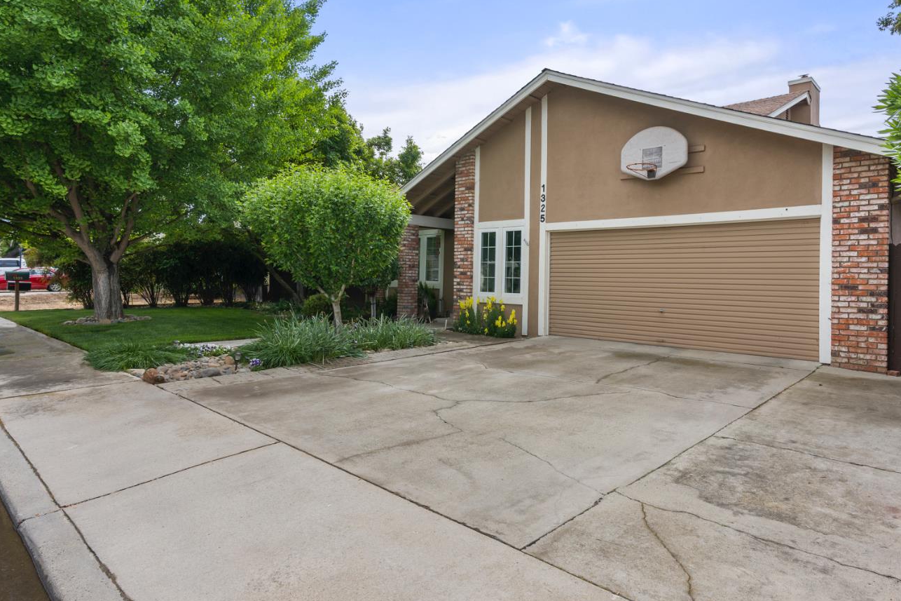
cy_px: 281
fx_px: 525
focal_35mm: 21
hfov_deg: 80.9
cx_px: 502
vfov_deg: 59.4
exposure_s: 1/160
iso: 400
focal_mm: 18
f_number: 8
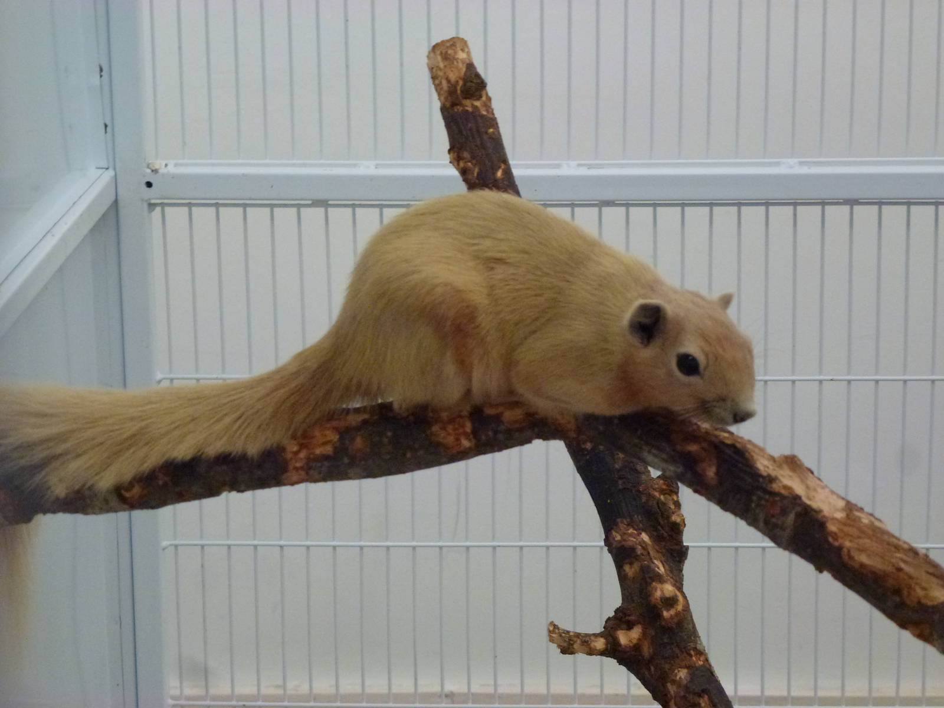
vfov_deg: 13.1
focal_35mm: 113
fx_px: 3082
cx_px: 472
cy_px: 354
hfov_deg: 17.4
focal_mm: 20.2
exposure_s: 1/5
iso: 400
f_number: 5.1
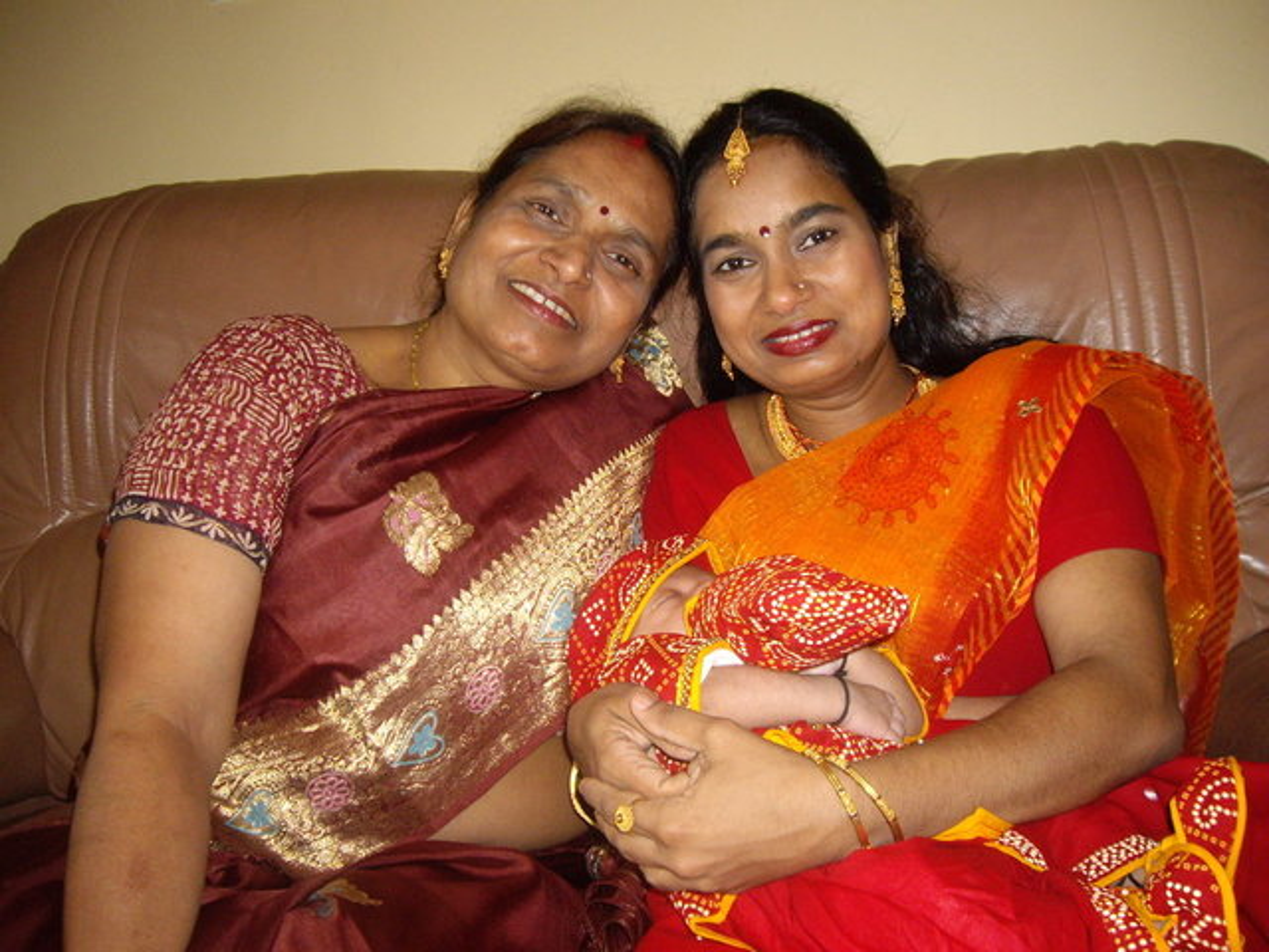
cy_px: 476
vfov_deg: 37.7
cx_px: 634
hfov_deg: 49.0
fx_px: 1393
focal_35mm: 38
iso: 200
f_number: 2.7
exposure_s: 1/40
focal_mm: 6.2
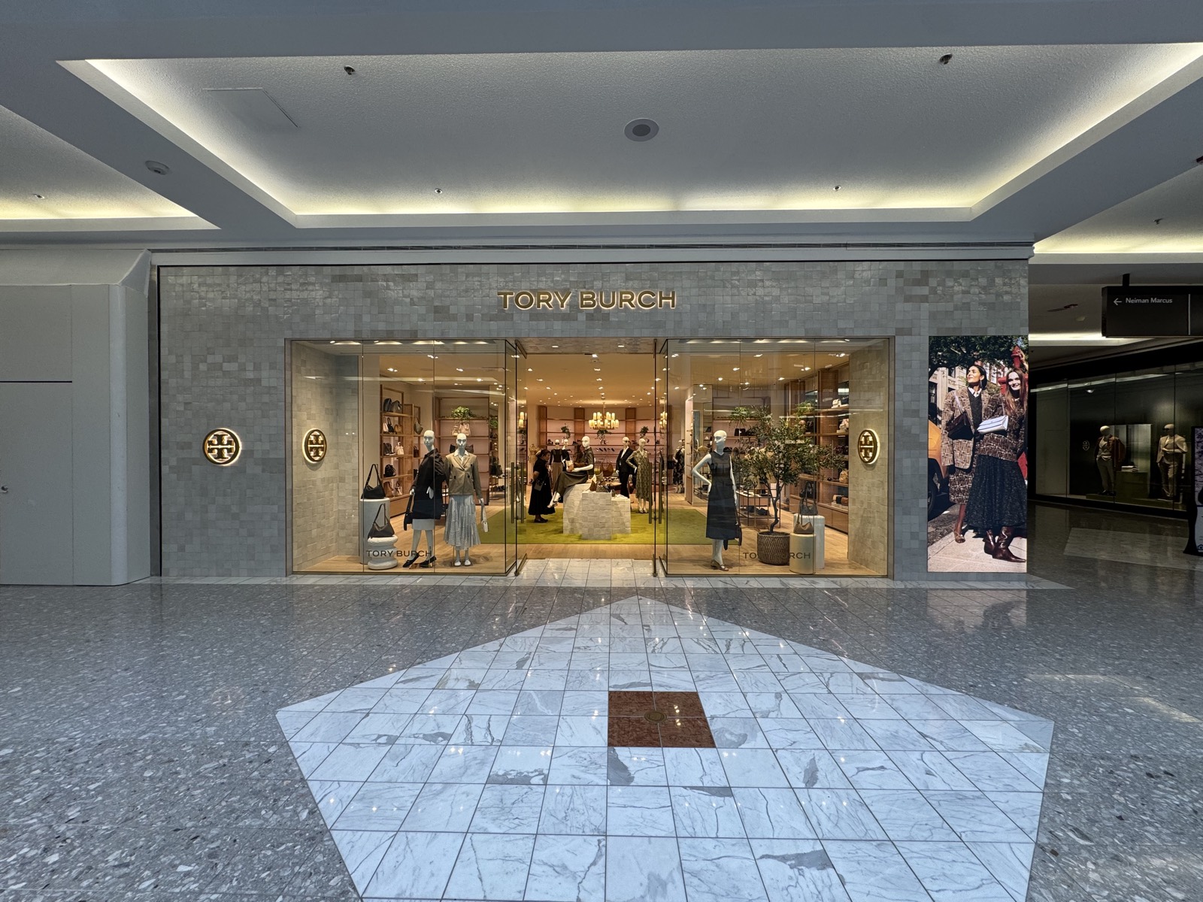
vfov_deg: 85.7
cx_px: 602
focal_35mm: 14
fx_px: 487
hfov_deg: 102.1
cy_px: 451
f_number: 2.2
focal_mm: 2.22
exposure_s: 1/120
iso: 64
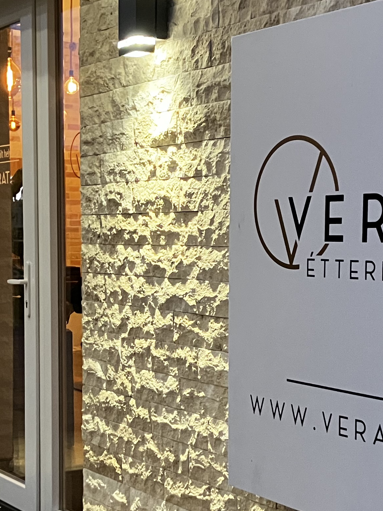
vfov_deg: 26.5
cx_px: 114
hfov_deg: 20.1
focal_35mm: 73
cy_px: 338
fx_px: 1077
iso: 400
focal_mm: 3.99
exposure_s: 1/33
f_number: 1.8
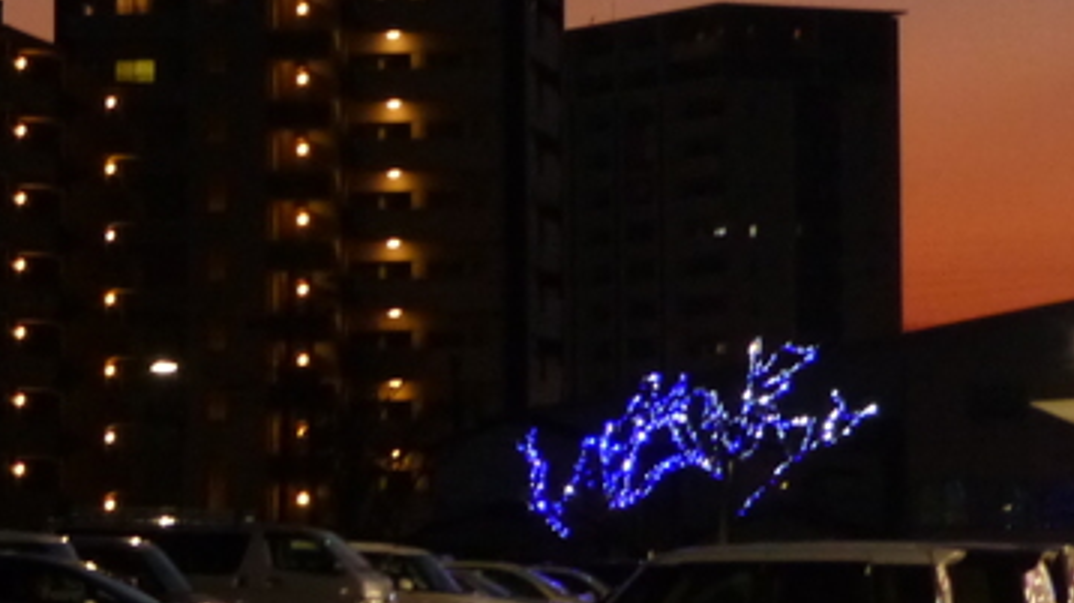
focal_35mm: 190
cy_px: 0
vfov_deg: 6.4
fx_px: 5408
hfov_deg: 11.1
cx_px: -315
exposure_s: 1/4
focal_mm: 10.9
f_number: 4.5
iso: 400
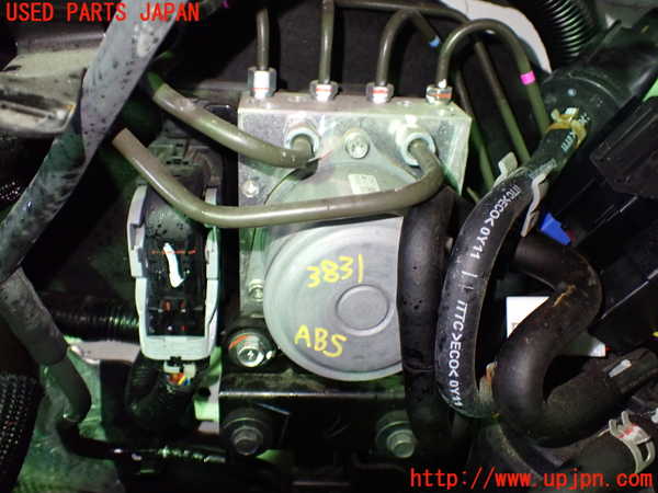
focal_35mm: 30
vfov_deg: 46.8
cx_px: 329
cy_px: 246
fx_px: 570
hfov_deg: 60.0
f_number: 2.3
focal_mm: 5.4
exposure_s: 1/50
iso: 800
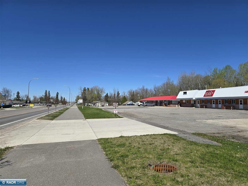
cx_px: 124
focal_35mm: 23
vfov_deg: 58.9
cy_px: 93
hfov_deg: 73.9
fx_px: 165
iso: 12
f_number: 1.7
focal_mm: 6.3
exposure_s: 1/1208
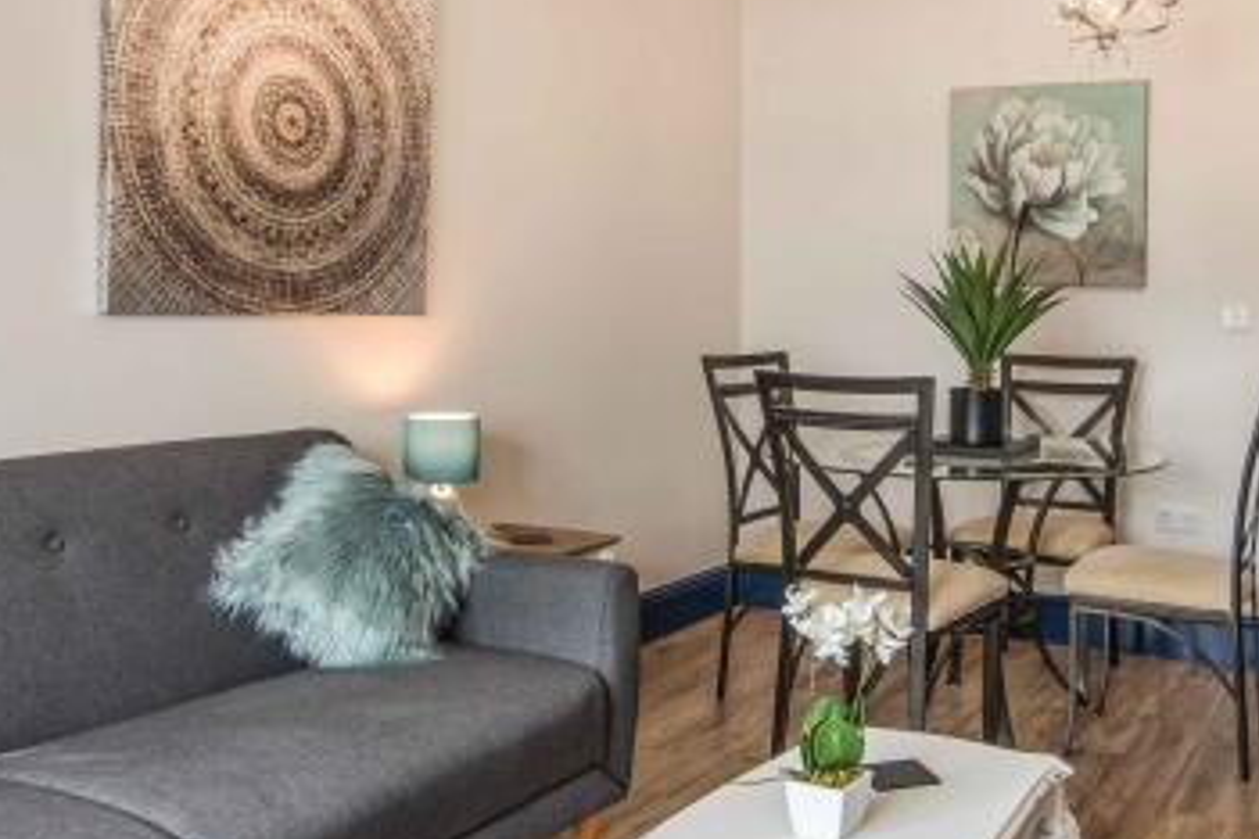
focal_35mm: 35
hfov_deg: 53.4
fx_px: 1224
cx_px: 839
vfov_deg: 37.7
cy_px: 335
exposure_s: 1/3
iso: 100
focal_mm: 12
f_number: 10
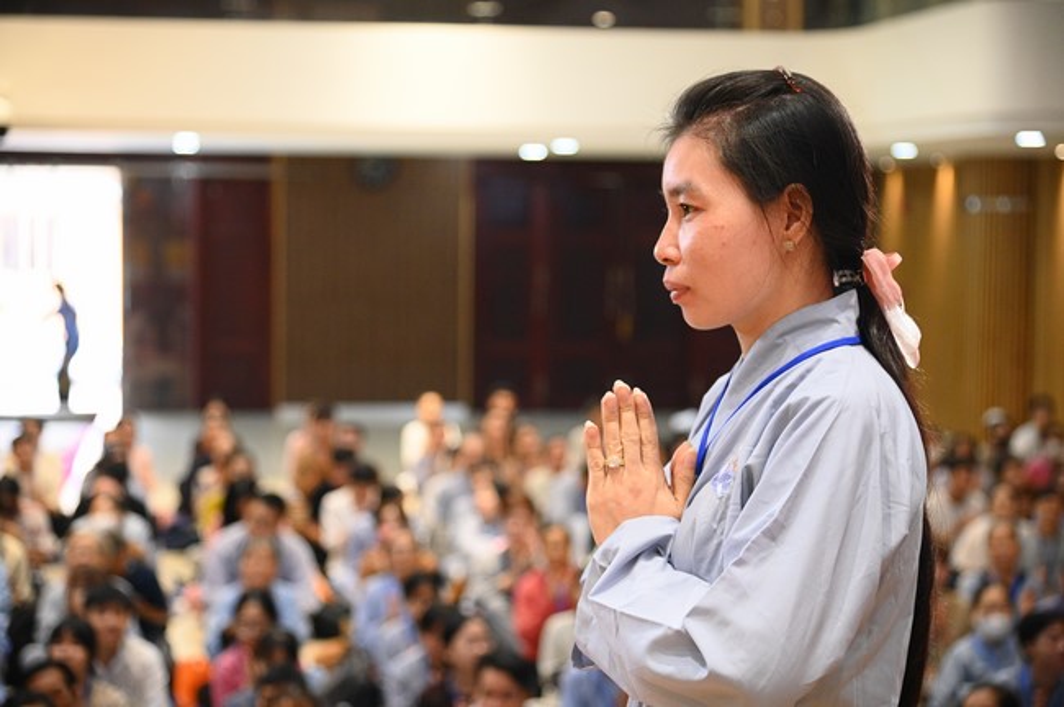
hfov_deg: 26.0
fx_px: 2303
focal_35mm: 78
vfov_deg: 17.5
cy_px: 354
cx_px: 532
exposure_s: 1/160
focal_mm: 78
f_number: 4
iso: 4000
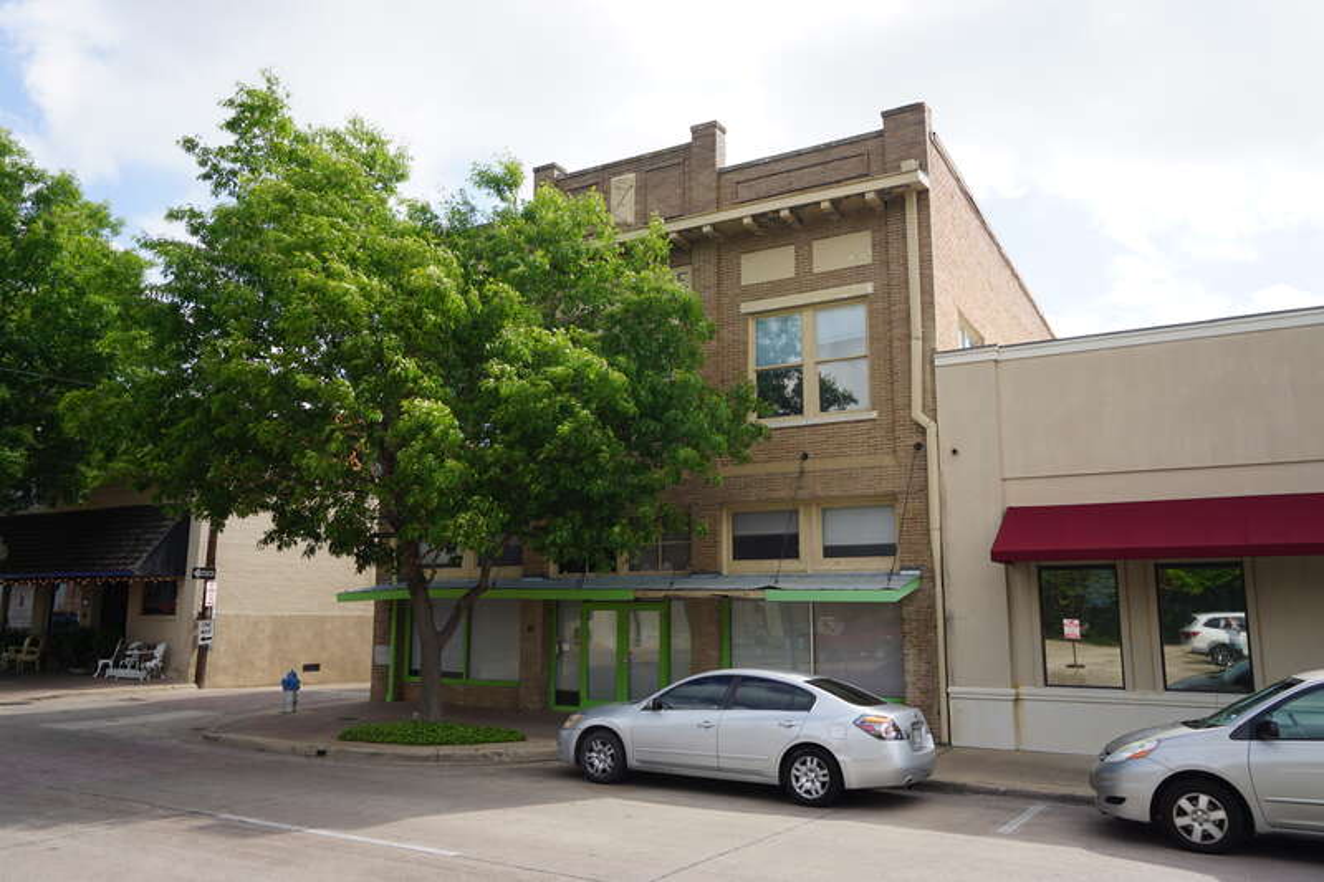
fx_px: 993
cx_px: 662
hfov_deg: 67.4
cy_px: 441
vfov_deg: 47.9
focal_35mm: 27
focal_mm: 18
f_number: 9
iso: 100
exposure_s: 1/100
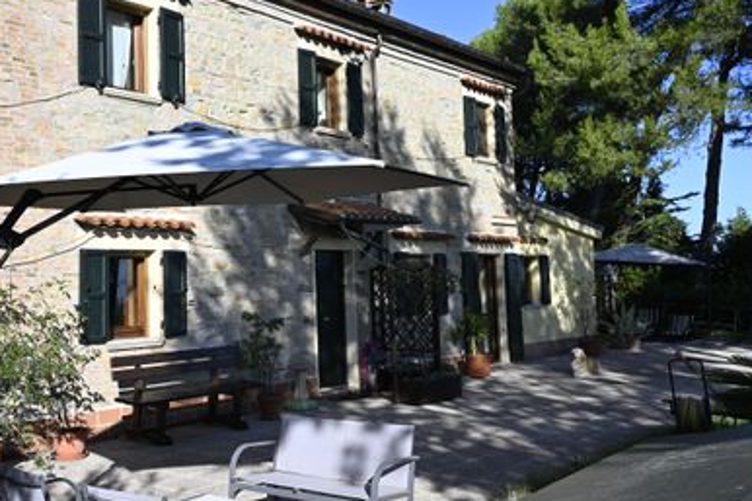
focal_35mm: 42
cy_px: 222
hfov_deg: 45.9
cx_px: 267
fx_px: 877
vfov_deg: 31.8
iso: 400
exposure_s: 1/500
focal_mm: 27
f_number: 11
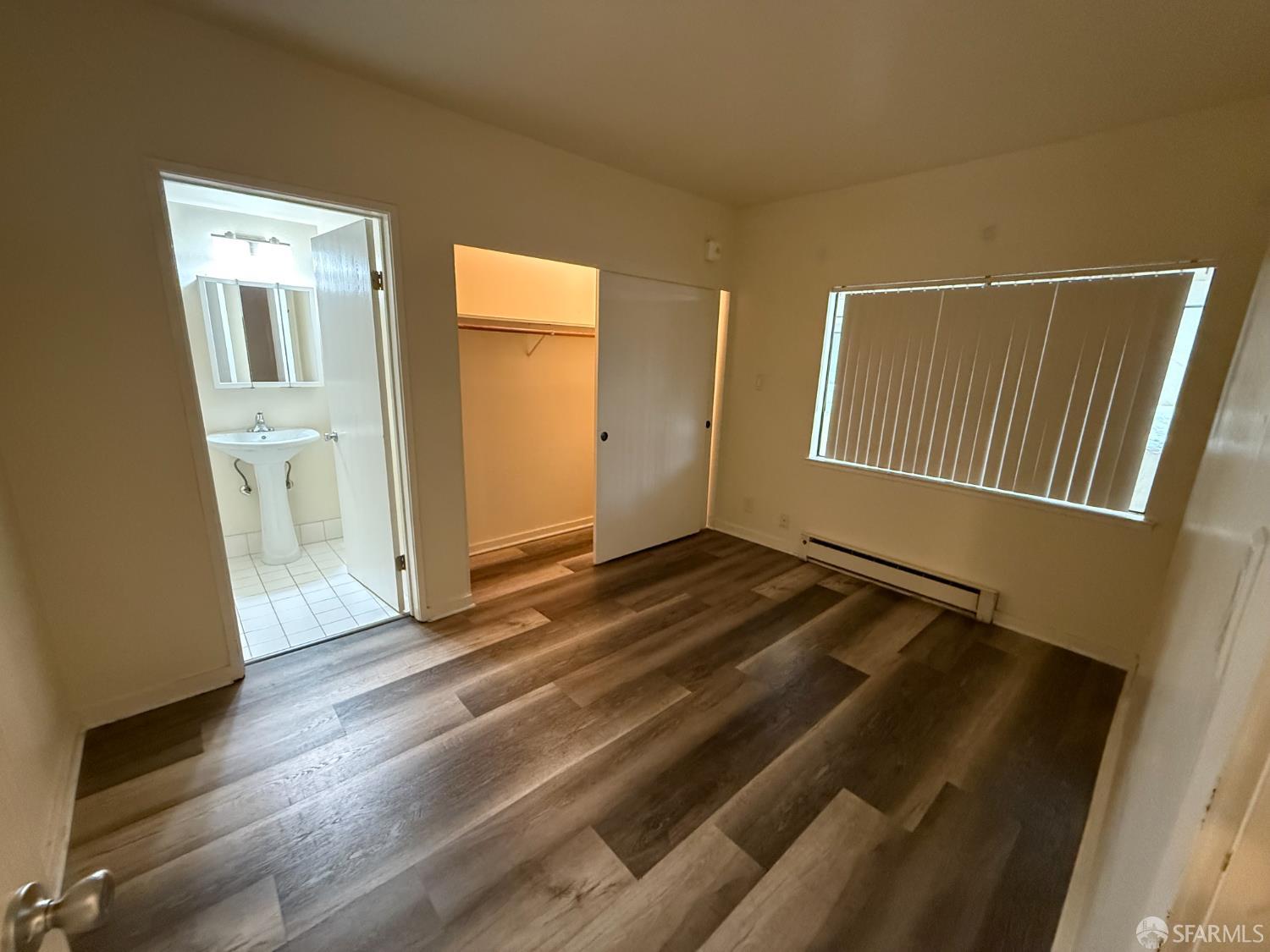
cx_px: 635
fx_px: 514
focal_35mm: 14
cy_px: 476
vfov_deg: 85.7
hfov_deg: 102.1
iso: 800
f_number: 2.2
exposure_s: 1/60
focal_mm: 2.22
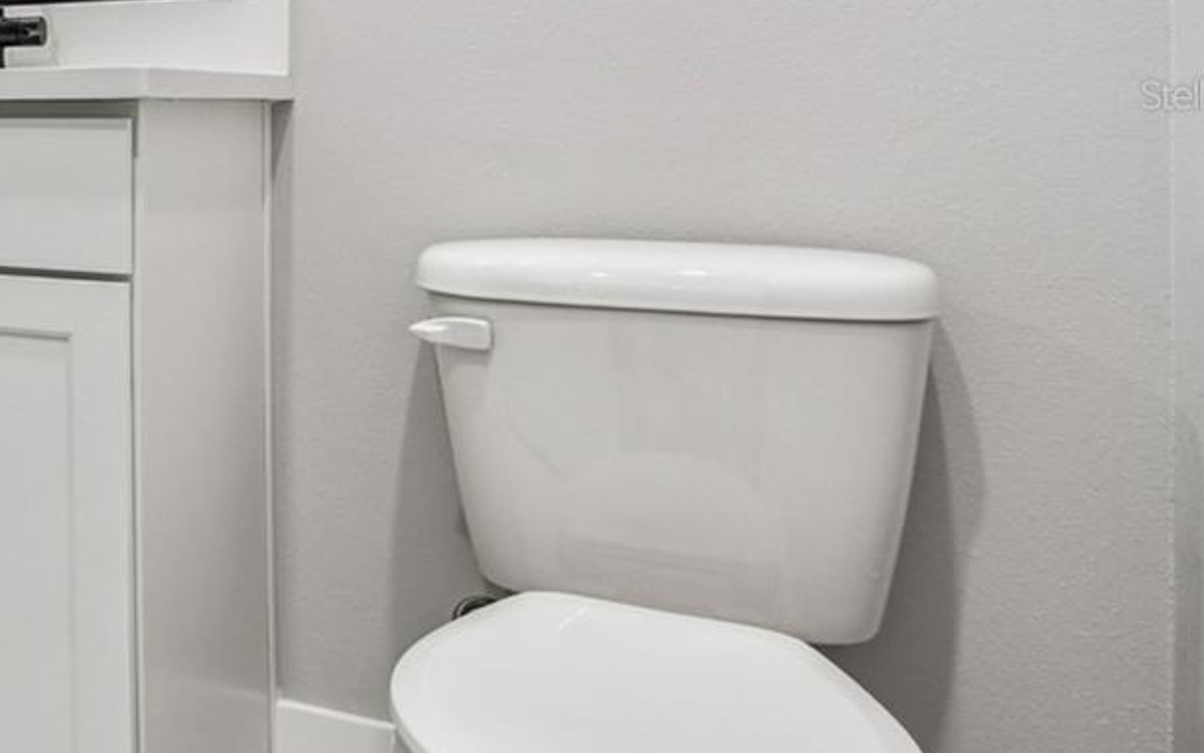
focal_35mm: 40
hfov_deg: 36.9
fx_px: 1313
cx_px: -260
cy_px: 95
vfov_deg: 30.8
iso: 100
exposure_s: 1/8
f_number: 7.1
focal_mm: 10
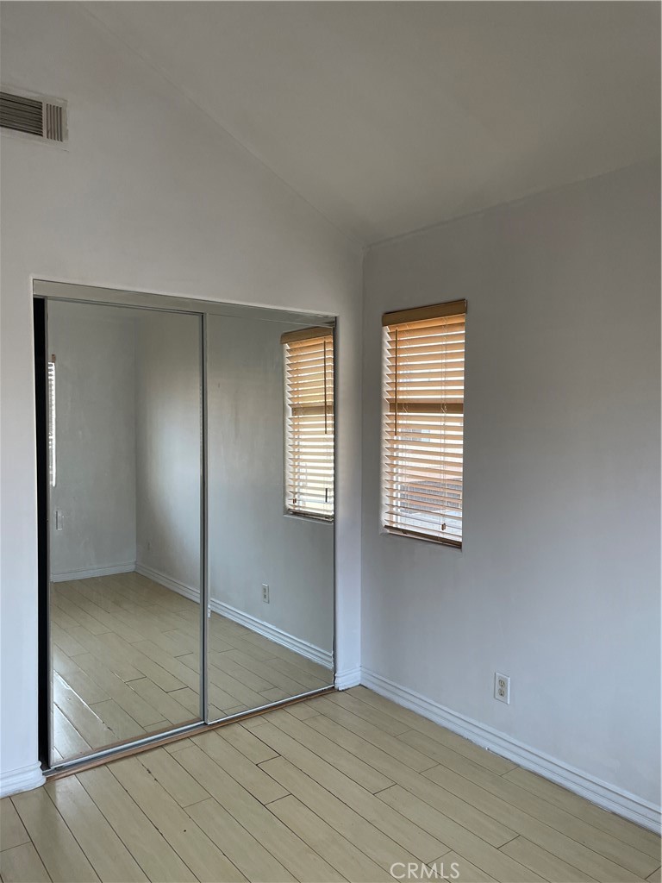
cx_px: 331
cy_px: 442
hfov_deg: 53.1
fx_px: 663
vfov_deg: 67.3
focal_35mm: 26
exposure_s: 1/120
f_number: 1.6
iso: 125
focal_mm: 4.2
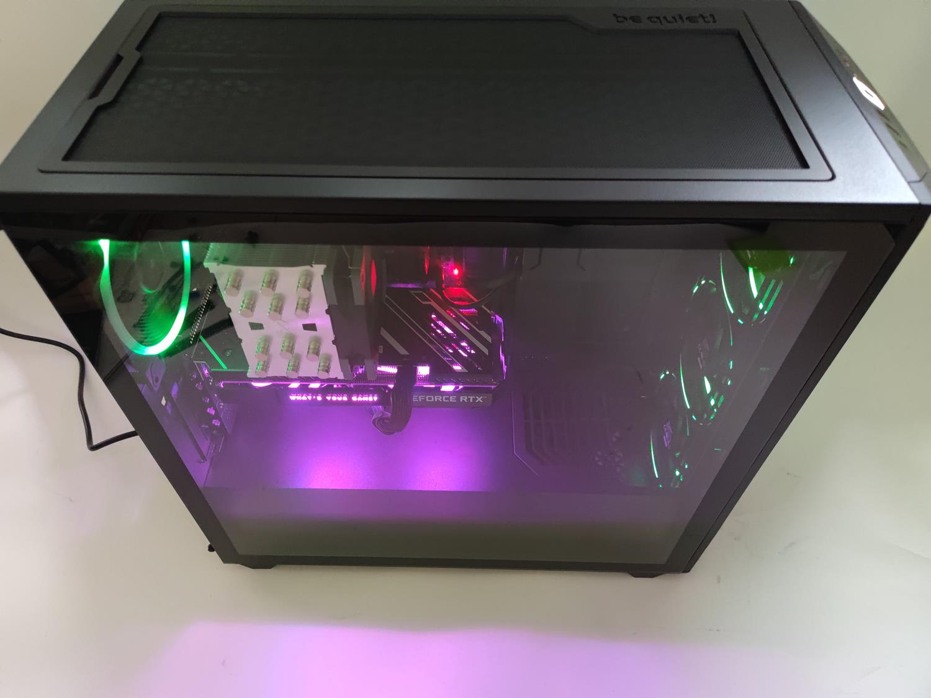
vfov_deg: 54.9
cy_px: 349
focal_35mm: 25
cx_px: 466
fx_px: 672
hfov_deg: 69.4
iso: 1414
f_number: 1.85
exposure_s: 1/13
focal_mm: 6.78
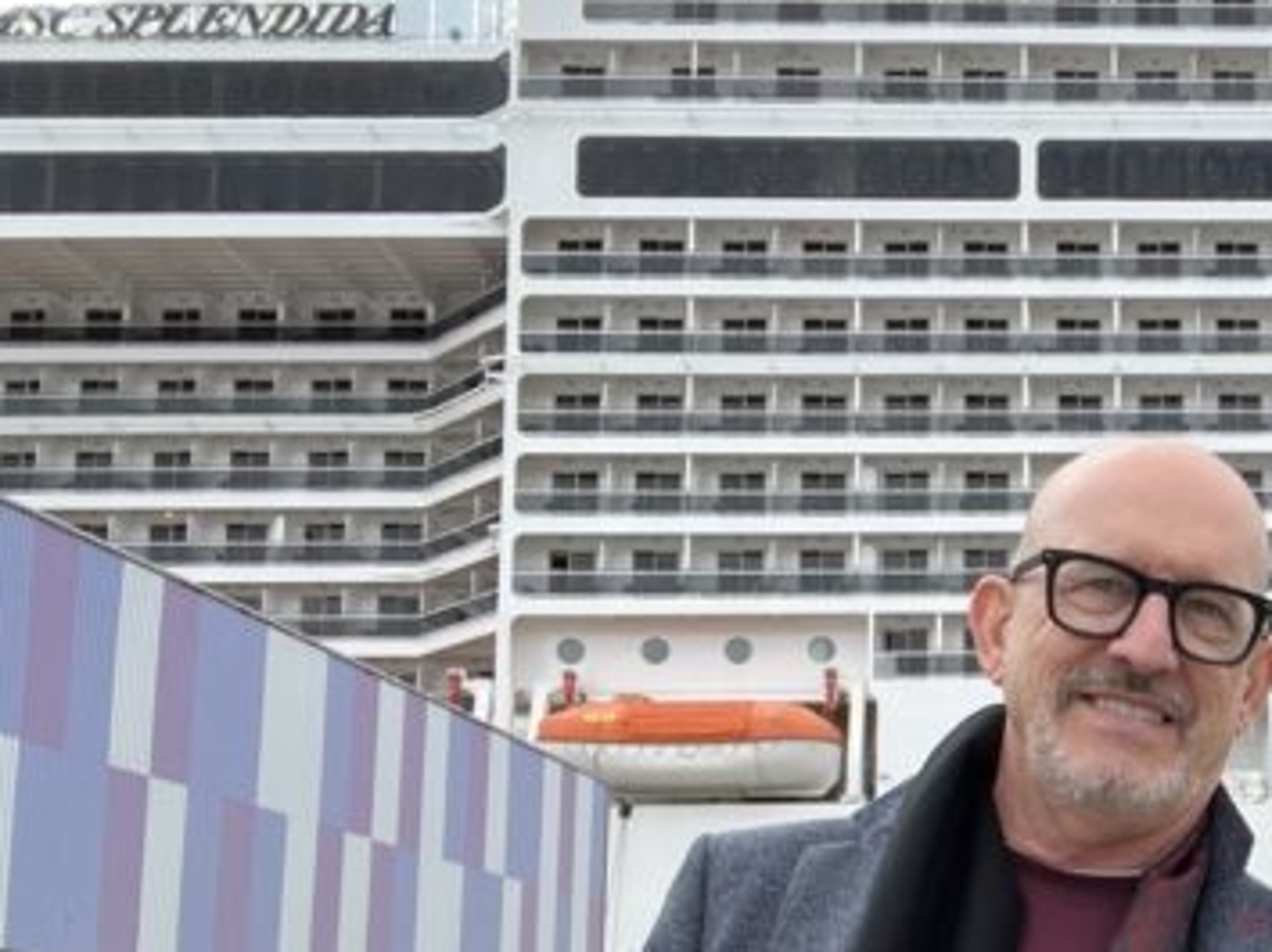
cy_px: 823
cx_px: 1362
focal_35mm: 52
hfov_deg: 32.8
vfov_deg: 27.2
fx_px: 1909
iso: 32
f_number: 2.2
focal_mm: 2.71
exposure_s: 1/336
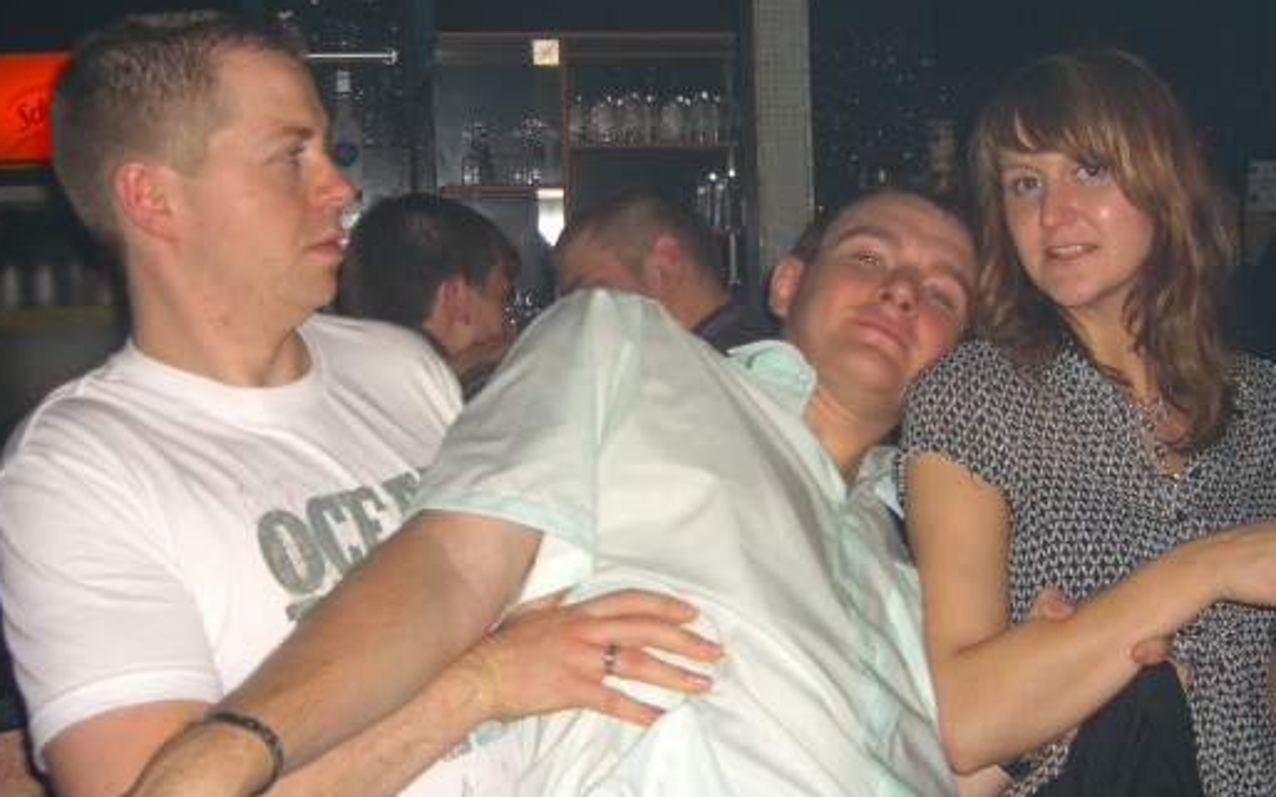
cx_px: 710
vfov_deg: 27.4
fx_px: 1634
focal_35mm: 47
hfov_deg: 42.6
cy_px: 387
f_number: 2.8
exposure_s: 1/60
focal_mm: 7.9
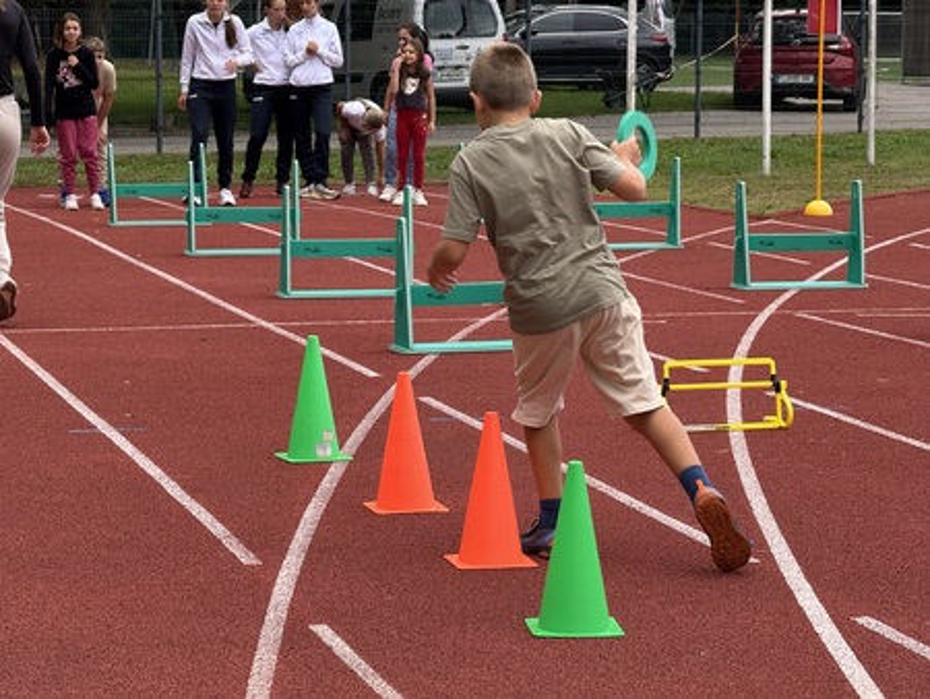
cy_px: 350
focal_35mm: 120
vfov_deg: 12.4
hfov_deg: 16.4
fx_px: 3226
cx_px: 465
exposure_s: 1/225
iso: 50
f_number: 2.8
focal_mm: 15.66
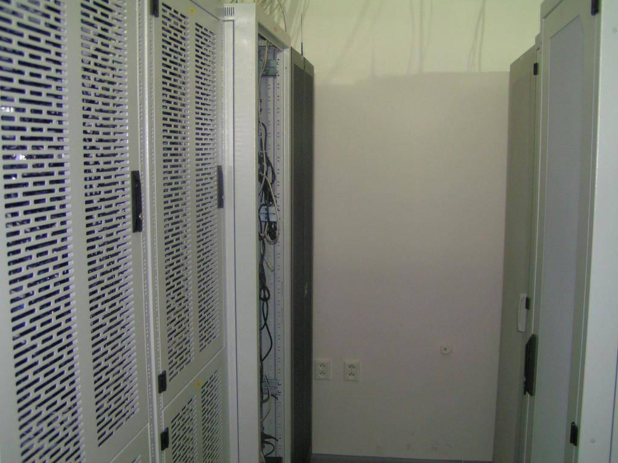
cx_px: 309
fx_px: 678
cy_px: 232
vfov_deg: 37.7
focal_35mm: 38
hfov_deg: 49.0
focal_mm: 5.8
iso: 200
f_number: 2.8
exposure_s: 1/40
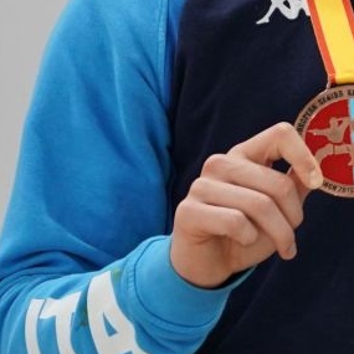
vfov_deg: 2.2
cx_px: 1093
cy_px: 133
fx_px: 9082
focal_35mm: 785
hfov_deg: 2.2
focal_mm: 146
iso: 1250
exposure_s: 1/250
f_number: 2.8
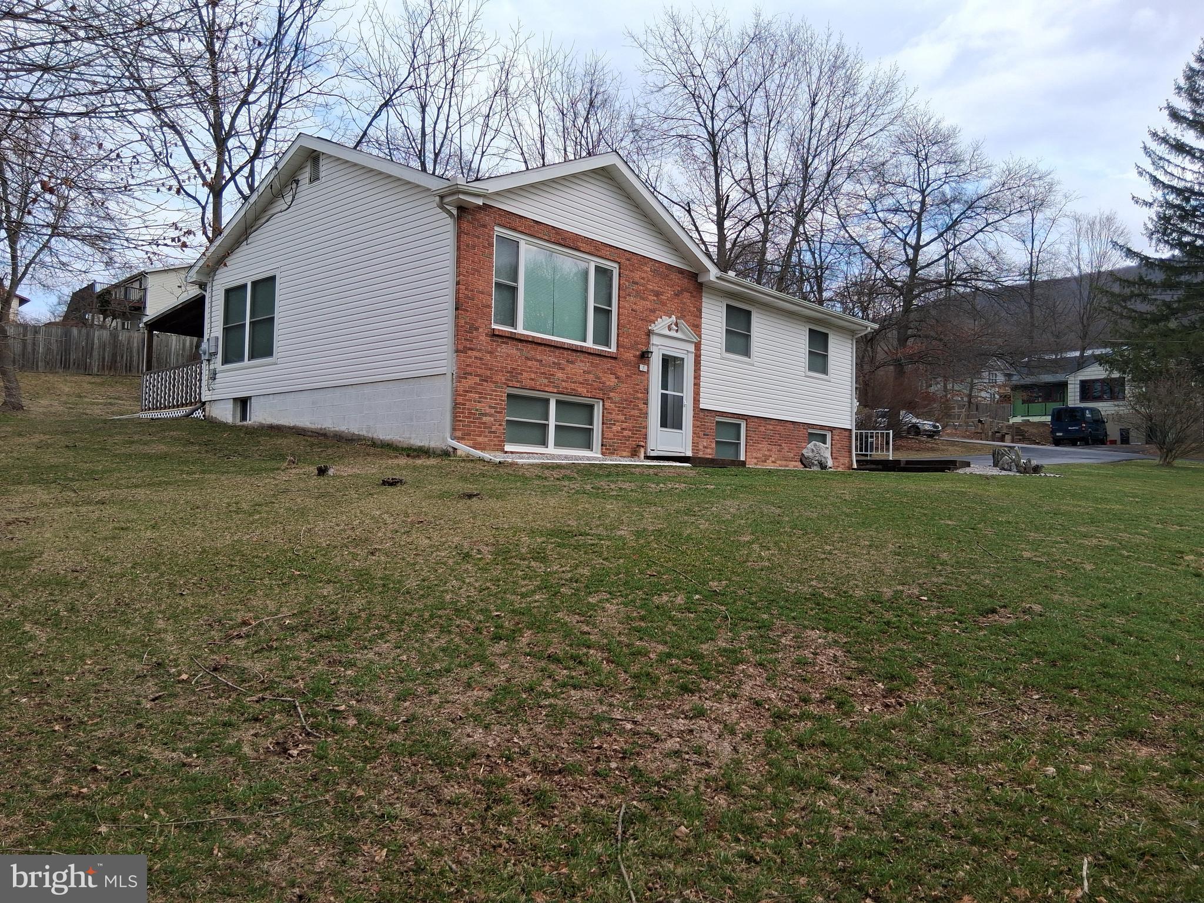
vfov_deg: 53.1
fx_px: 904
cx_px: 602
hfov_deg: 67.3
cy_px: 452
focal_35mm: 26
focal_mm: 3.98
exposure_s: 1/483
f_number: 1.8
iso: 25
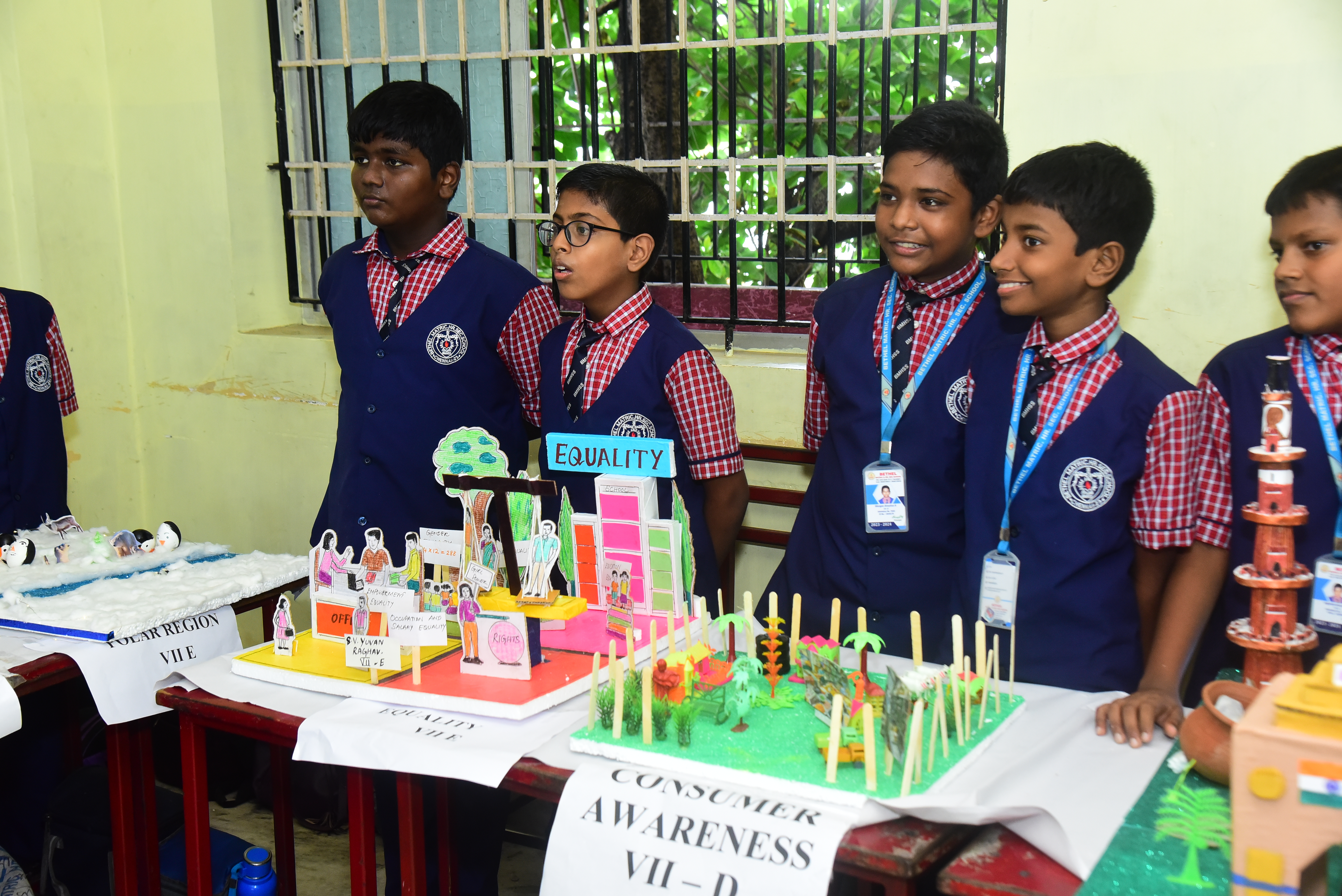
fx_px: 1715
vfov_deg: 29.3
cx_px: 671
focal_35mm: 46
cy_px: 448
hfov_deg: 42.7
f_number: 7.1
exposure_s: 1/125
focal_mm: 46
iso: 2500
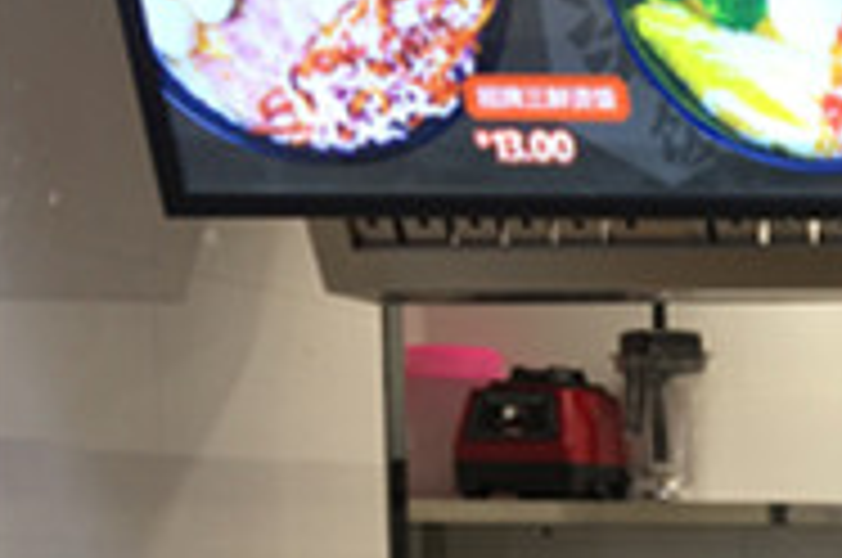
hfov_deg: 18.3
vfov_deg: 13.6
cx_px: 1328
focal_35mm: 97
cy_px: 706
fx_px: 2265
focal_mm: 4.15
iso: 25
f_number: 2.2
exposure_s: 1/50
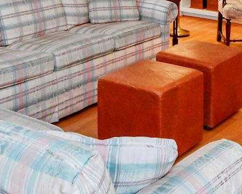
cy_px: -72
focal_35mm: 65
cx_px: 168
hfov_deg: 28.9
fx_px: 465
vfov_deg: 20.9
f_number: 8
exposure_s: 1/25
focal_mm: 10
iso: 200
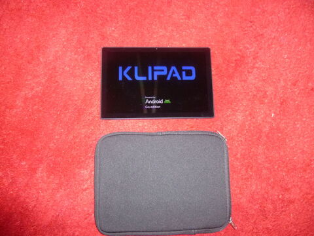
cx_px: 157
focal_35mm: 25
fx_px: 227
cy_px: 118
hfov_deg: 69.4
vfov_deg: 54.9
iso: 400
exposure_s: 1/60
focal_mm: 4.5
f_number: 3.1
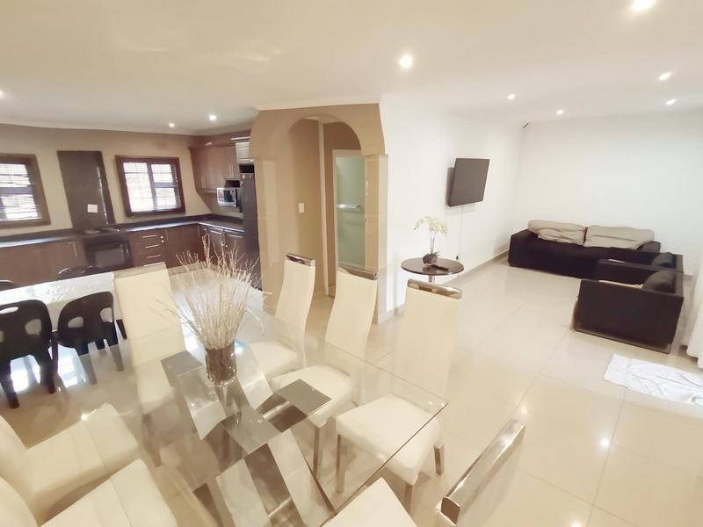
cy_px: 264
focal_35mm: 17
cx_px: 352
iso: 500
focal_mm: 1.78
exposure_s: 1/25
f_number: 2.4
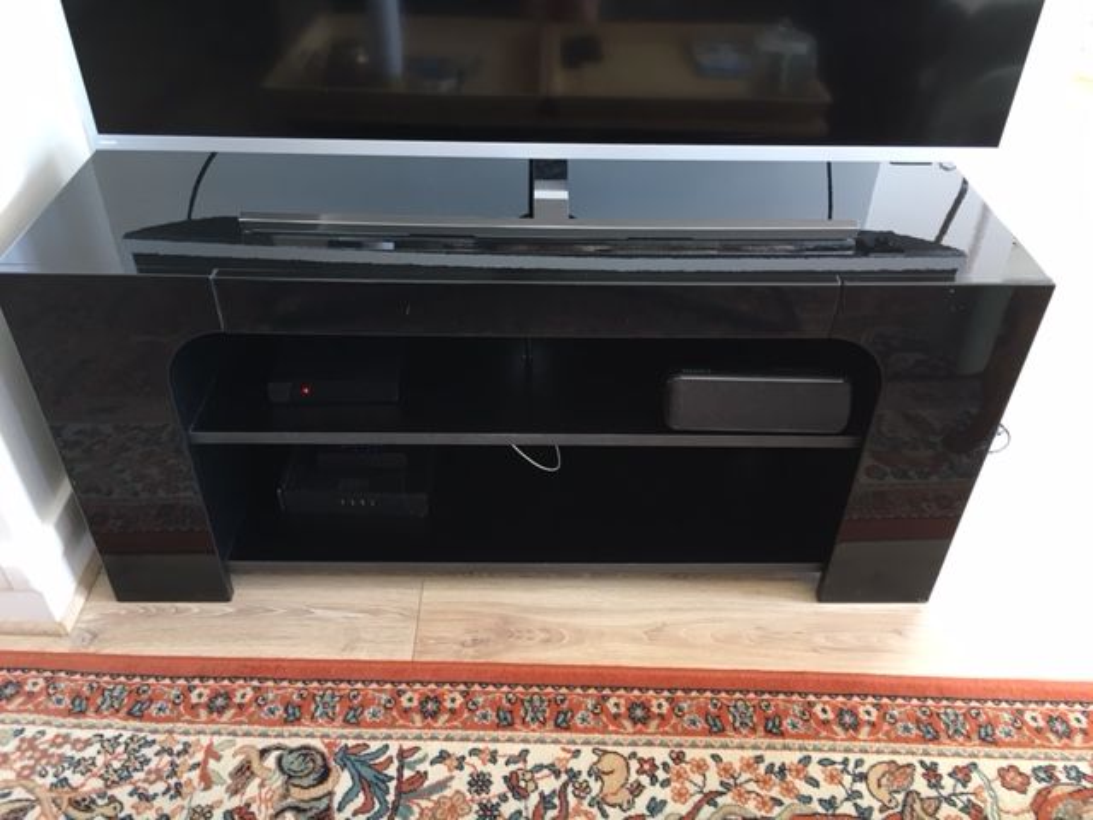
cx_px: 546
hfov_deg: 61.7
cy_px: 410
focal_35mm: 29
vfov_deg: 48.2
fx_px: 916
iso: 80
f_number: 2.2
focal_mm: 4.15
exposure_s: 1/33
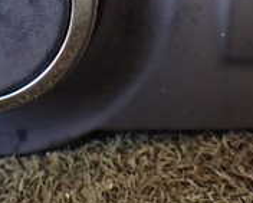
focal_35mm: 100
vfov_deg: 14.7
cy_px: -65
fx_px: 749
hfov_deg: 19.1
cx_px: 96
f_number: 2.3
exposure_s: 1/40
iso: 800
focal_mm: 5.4
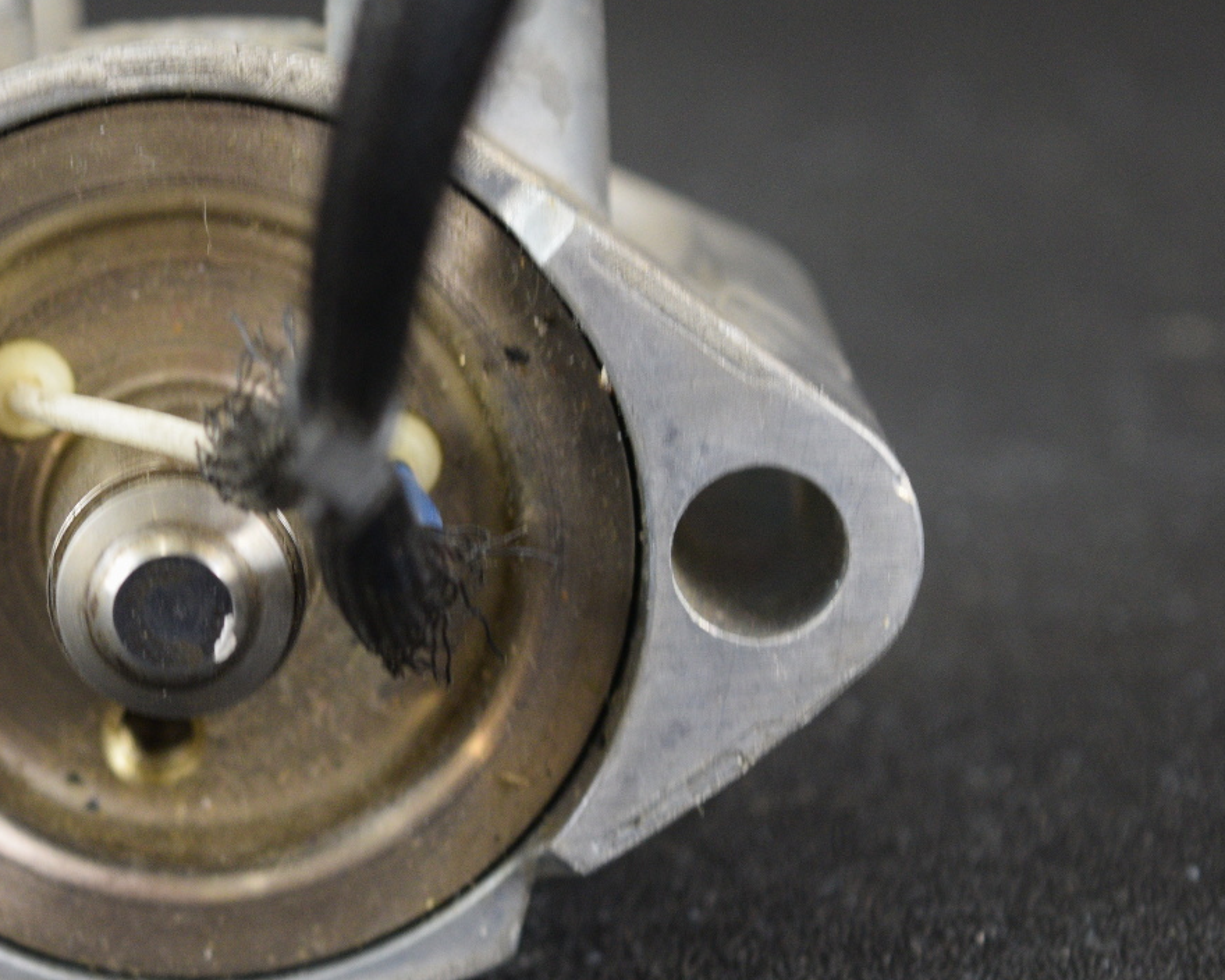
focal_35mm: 128
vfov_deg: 12.0
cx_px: 136
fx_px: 4641
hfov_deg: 14.9
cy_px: 655
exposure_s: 1/125
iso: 900
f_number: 5.6
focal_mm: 50
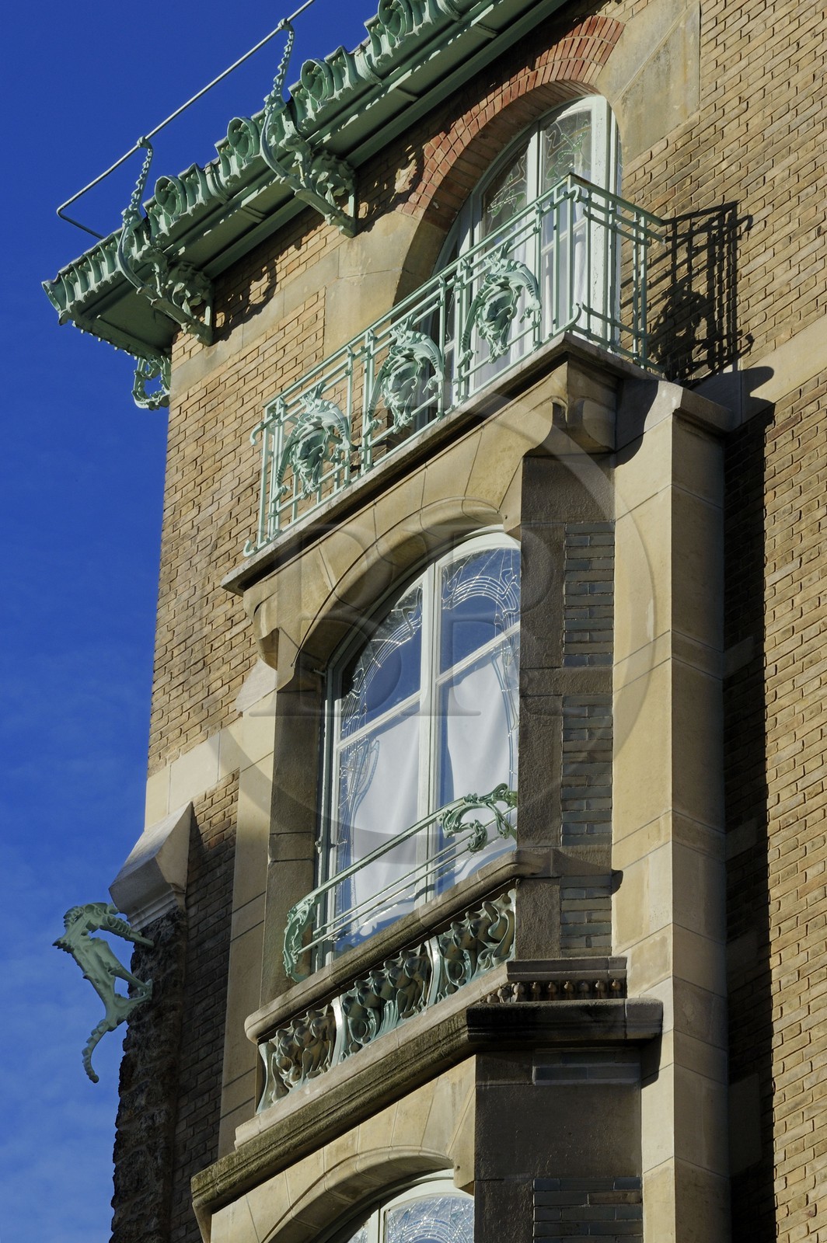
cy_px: 622
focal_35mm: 155
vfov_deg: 13.3
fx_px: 5350
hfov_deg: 8.8
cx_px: 414
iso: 400
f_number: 22
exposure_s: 1/160
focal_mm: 155
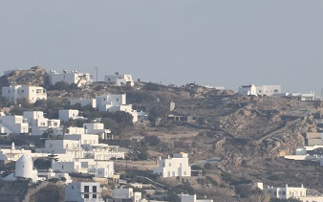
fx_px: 5702
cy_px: 222
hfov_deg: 3.2
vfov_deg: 2.0
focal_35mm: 648
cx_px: 76
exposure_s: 1/640
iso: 200
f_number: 6.3
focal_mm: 140
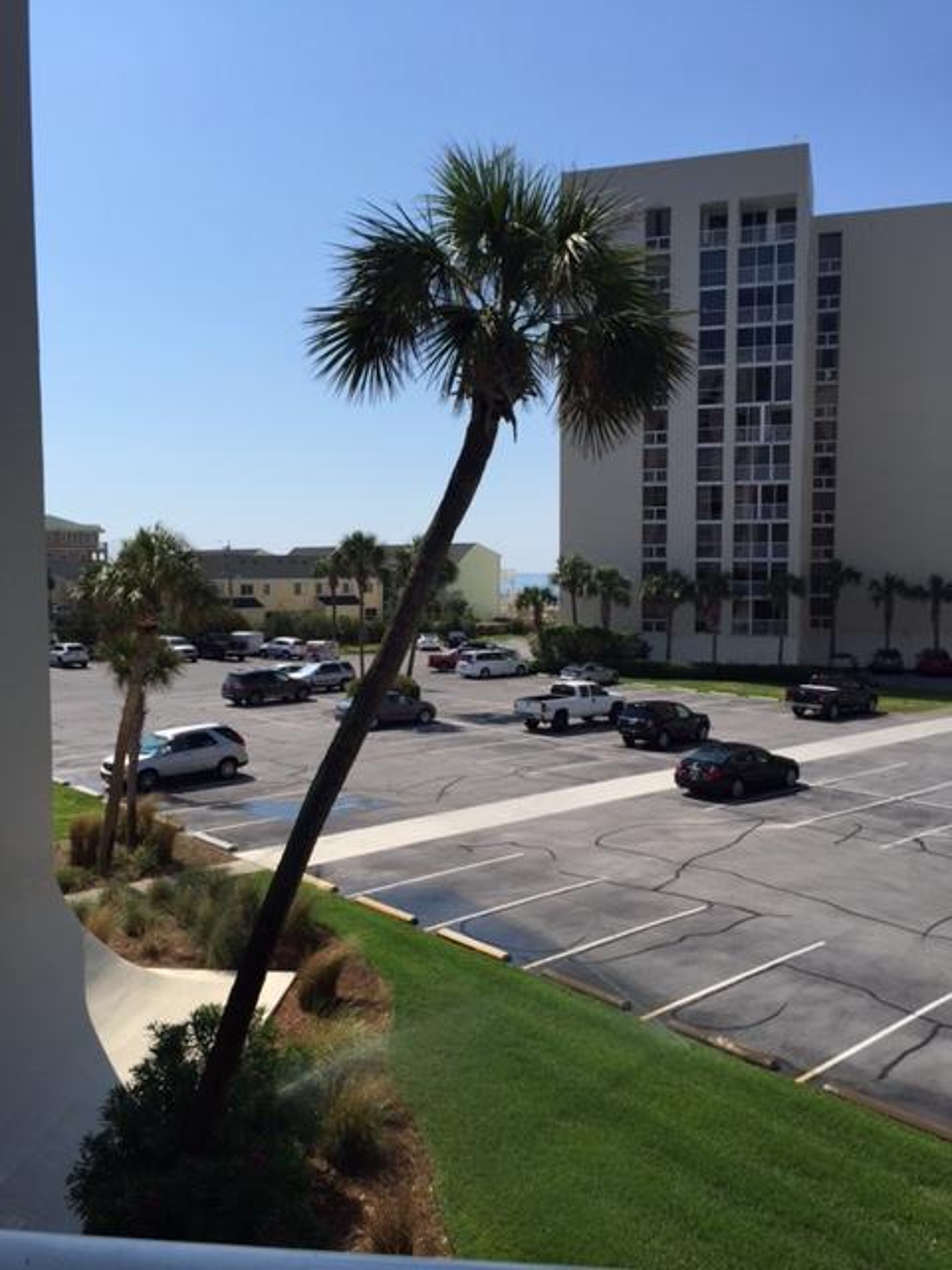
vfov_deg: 61.7
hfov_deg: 48.2
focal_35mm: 29
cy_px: 635
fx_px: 1063
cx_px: 476
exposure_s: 1/3597
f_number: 2.2
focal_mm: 4.15
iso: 32
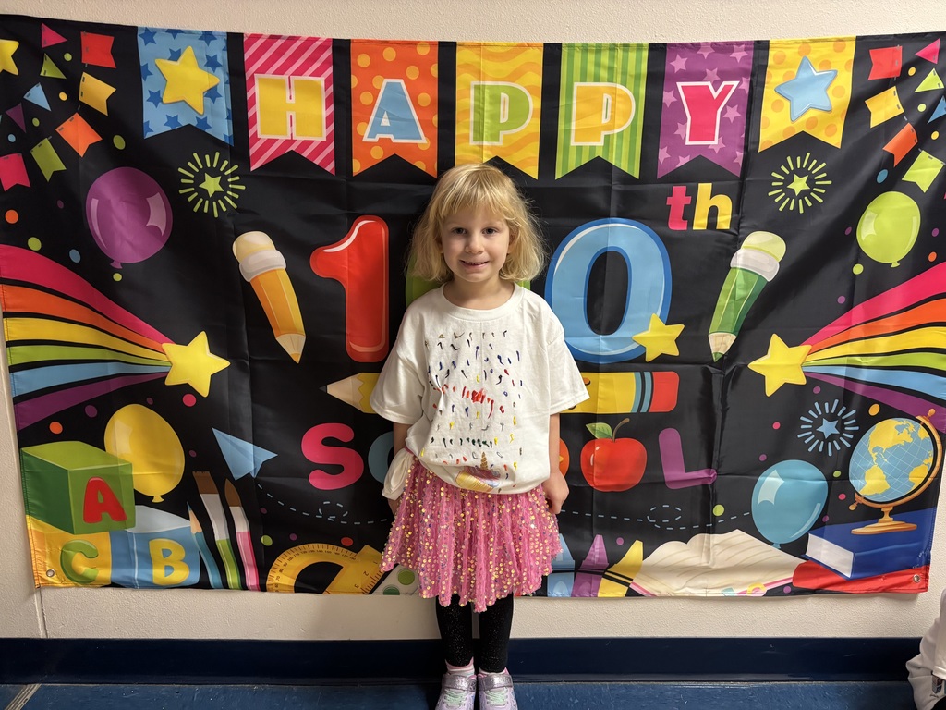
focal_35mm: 26
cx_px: 473
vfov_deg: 53.1
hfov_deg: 67.3
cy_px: 355
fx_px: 711
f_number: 1.6
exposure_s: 1/60
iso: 320
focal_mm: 5.96
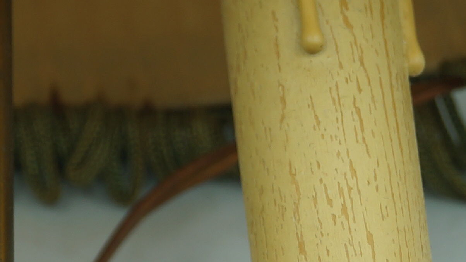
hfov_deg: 7.5
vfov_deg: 4.2
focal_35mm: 286
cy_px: 328
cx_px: -22
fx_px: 3534
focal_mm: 45
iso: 100
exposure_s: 1/100
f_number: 6.3
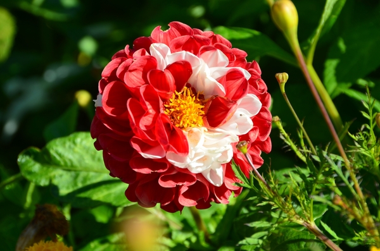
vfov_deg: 8.7
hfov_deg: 13.1
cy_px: 126
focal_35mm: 158
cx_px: 190
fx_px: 1659
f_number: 9.5
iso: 200
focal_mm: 105
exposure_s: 1/250
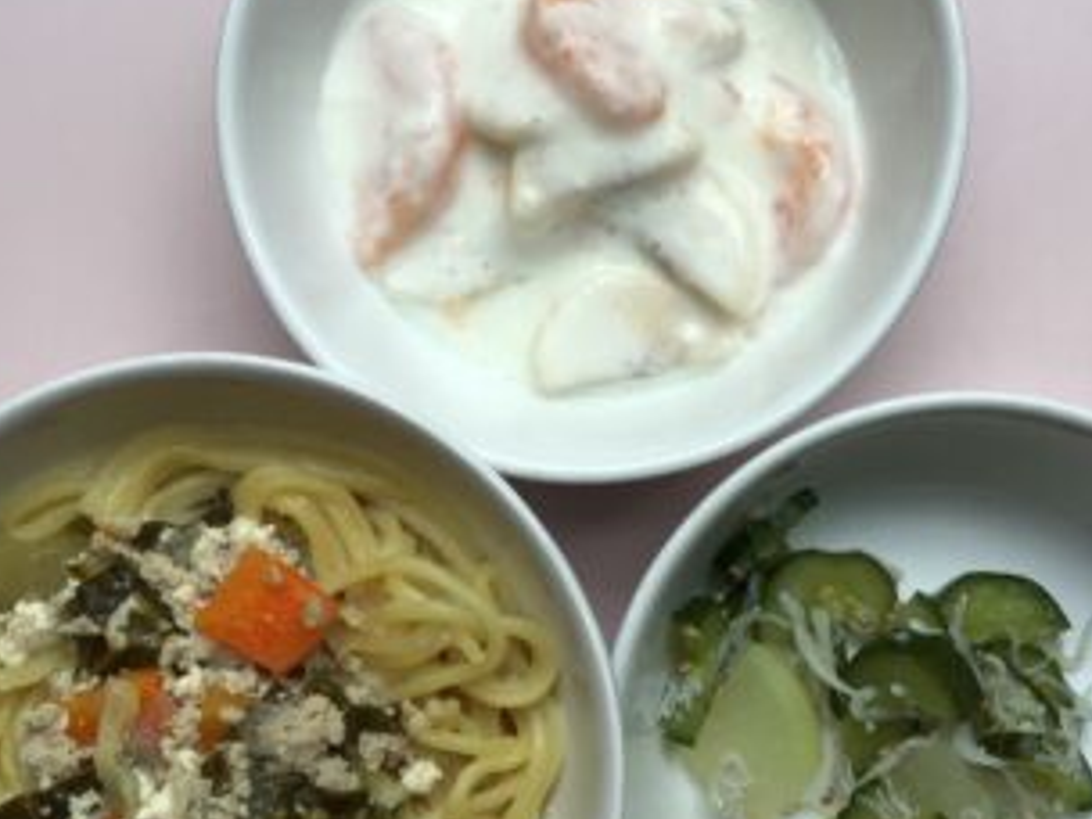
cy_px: 451
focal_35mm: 51
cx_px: 611
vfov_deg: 28.5
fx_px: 1609
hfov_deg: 37.4
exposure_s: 1/147
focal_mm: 3.3
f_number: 2.4
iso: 25
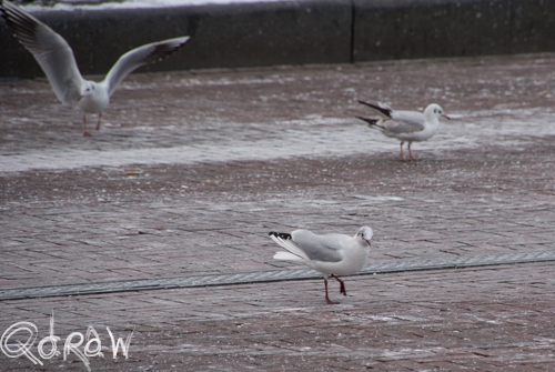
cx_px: 278
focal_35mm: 270
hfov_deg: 7.6
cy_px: 186
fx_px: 4169
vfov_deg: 5.1
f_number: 5.6
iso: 250
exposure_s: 1/320
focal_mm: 180
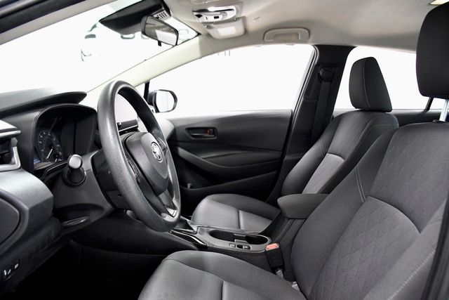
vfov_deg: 48.0
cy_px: 150
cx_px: 224
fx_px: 337
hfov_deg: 67.4
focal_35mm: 27
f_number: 3.5
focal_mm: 18
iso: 2500
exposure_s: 1/125
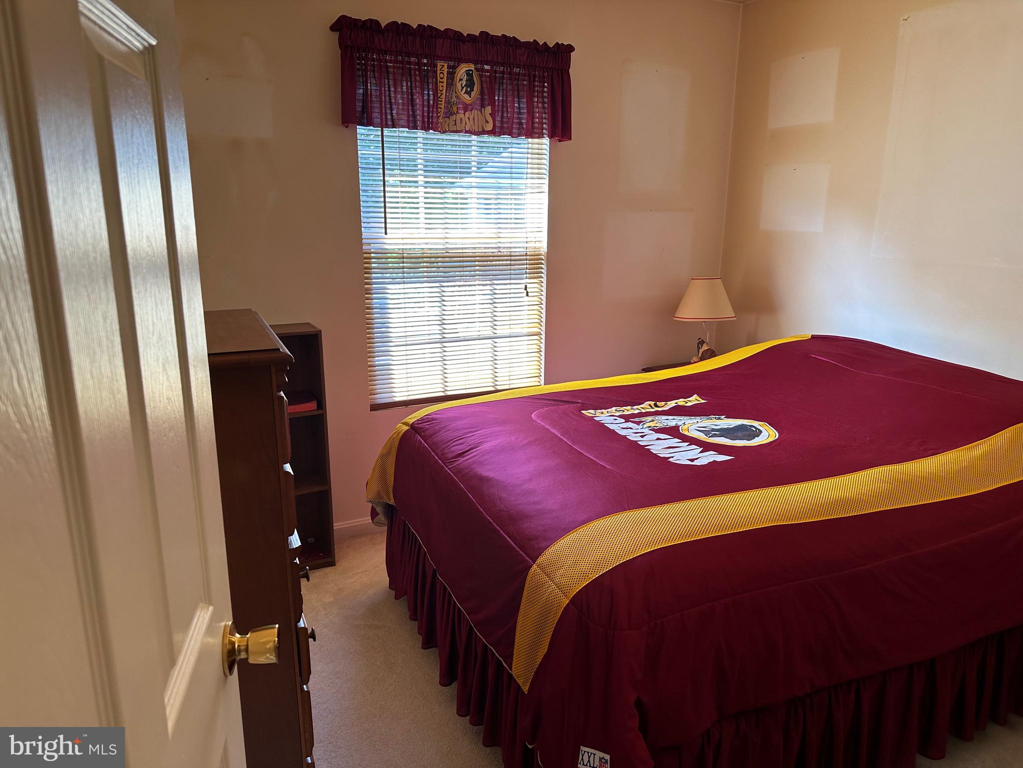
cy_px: 384
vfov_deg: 56.8
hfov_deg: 71.6
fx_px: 709
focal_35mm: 24
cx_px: 512
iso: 100
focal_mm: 6.86
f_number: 1.78
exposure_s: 1/121
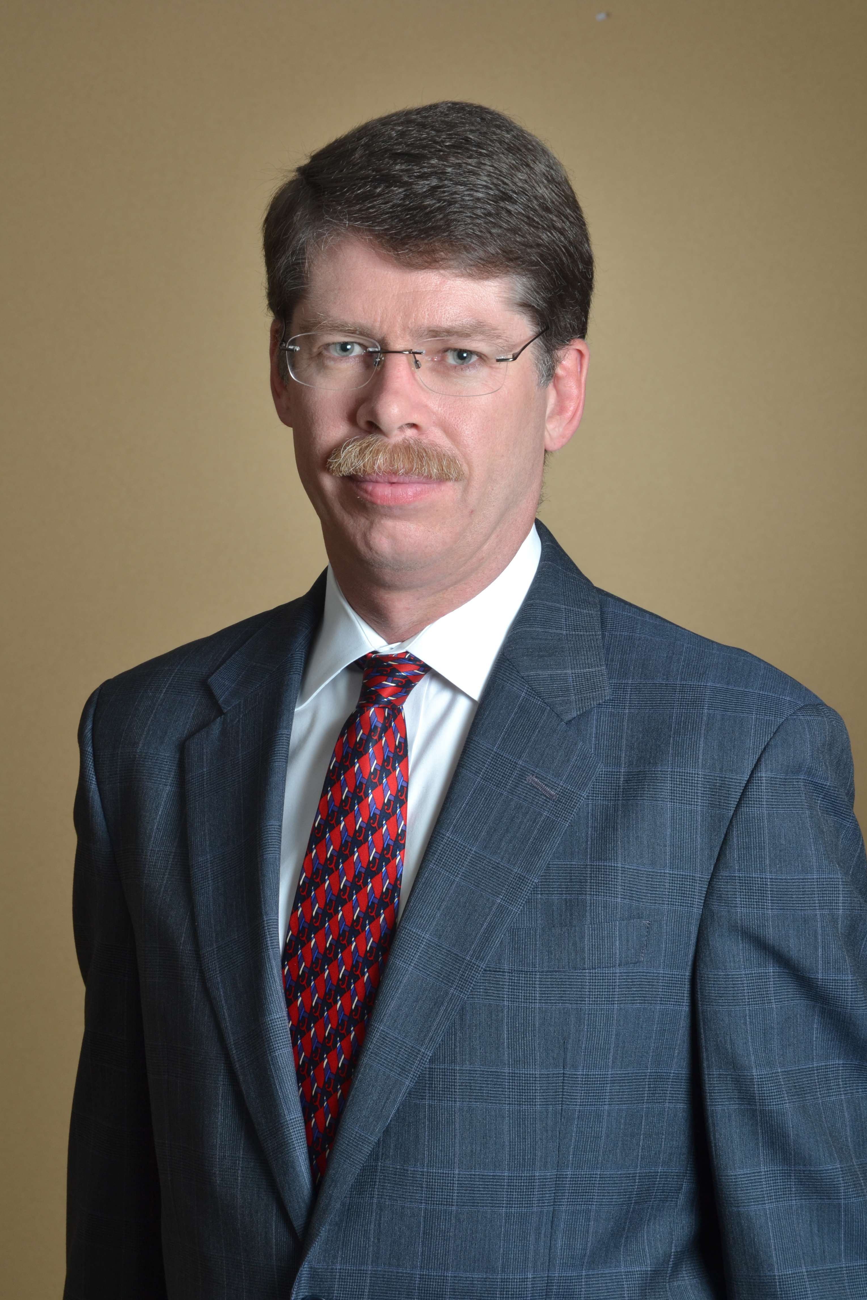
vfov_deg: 15.9
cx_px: 432
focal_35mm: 129
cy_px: 654
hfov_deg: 10.7
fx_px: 4642
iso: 200
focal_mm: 85
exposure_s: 1/125
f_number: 14
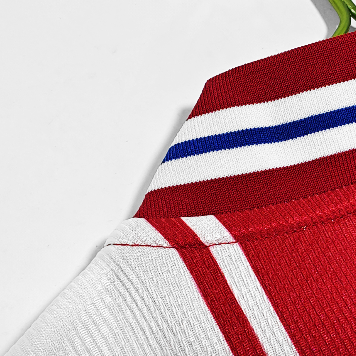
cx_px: 351
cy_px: 113
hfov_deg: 35.6
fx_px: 500
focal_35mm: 43
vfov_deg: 38.6
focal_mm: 2.59
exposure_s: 1/50
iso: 130
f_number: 2.2
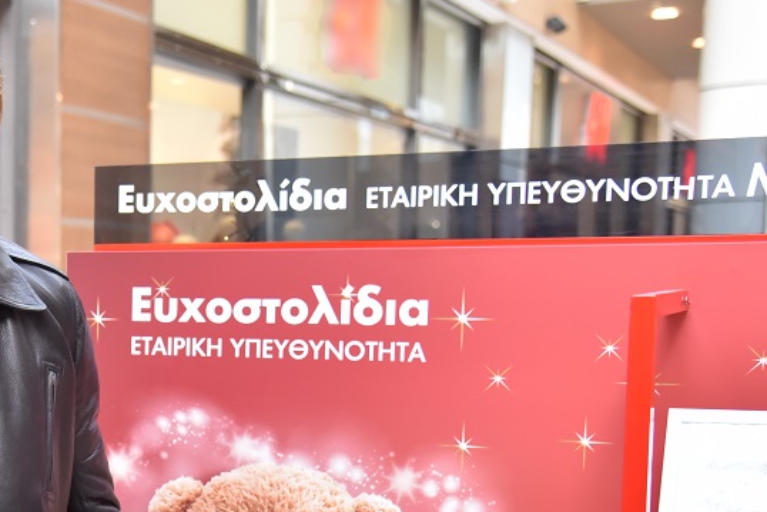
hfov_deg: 24.5
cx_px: -38
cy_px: 454
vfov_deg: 17.3
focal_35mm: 78
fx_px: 1662
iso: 1600
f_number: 4
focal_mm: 35
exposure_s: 1/250
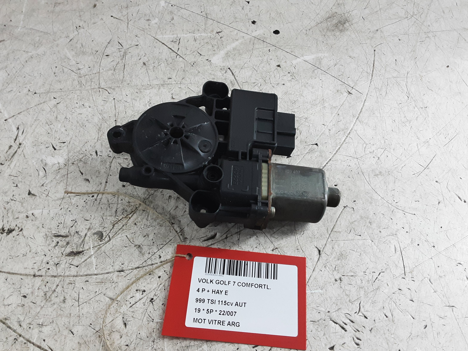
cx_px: 233
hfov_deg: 63.4
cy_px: 181
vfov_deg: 49.7
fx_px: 379
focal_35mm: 28
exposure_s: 1/50
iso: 160
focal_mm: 2.91
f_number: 1.9
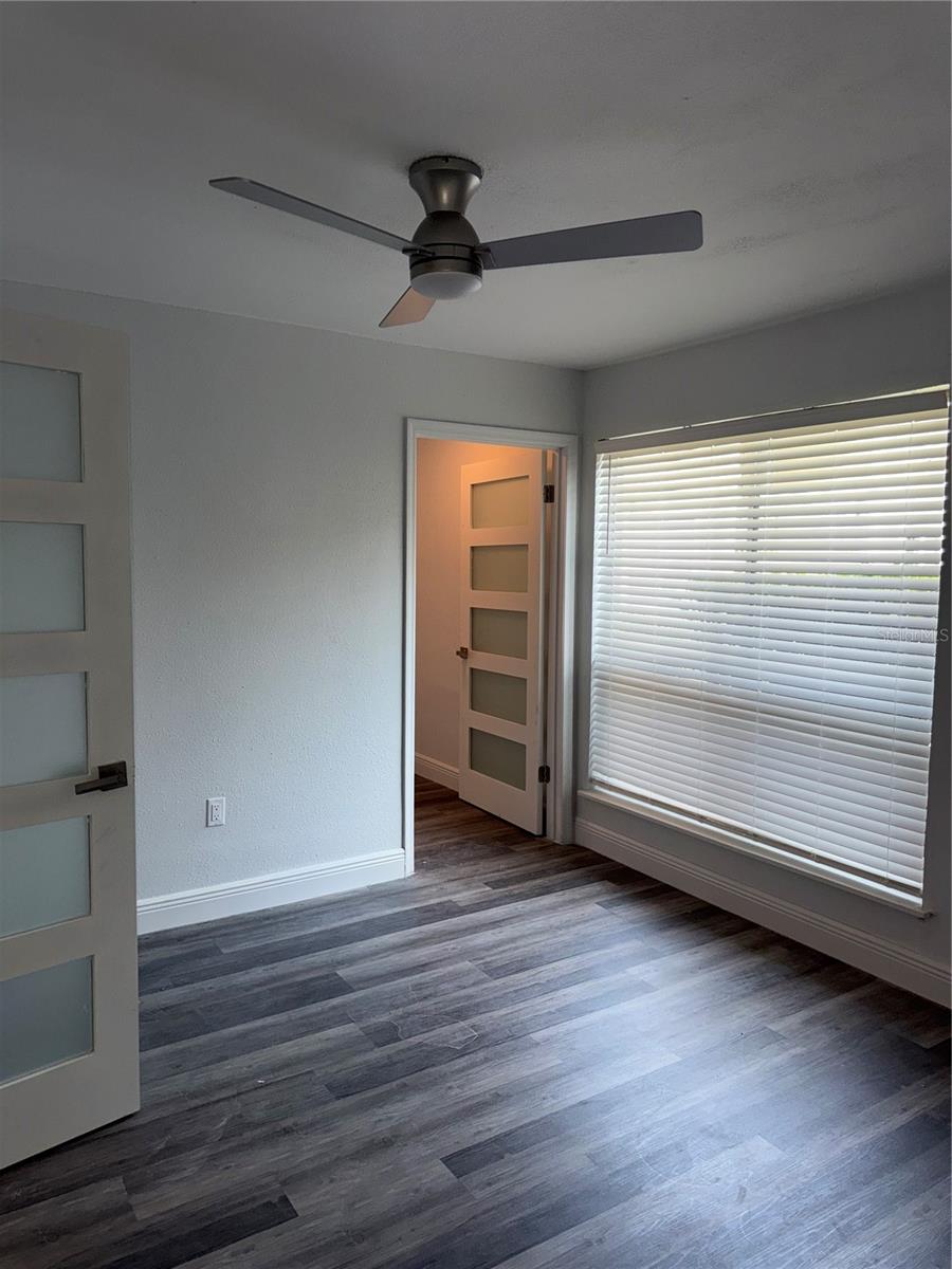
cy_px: 634
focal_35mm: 24
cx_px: 476
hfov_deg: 56.8
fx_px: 880
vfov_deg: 71.6
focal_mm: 6.76
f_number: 1.78
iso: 80
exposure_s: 1/234
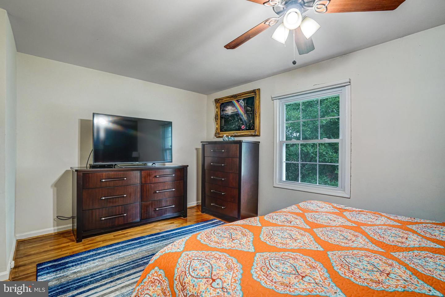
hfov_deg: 96.7
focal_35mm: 16
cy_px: 148
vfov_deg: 73.7
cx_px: 222
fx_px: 198
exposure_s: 1/20
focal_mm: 16
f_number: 8
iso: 1250
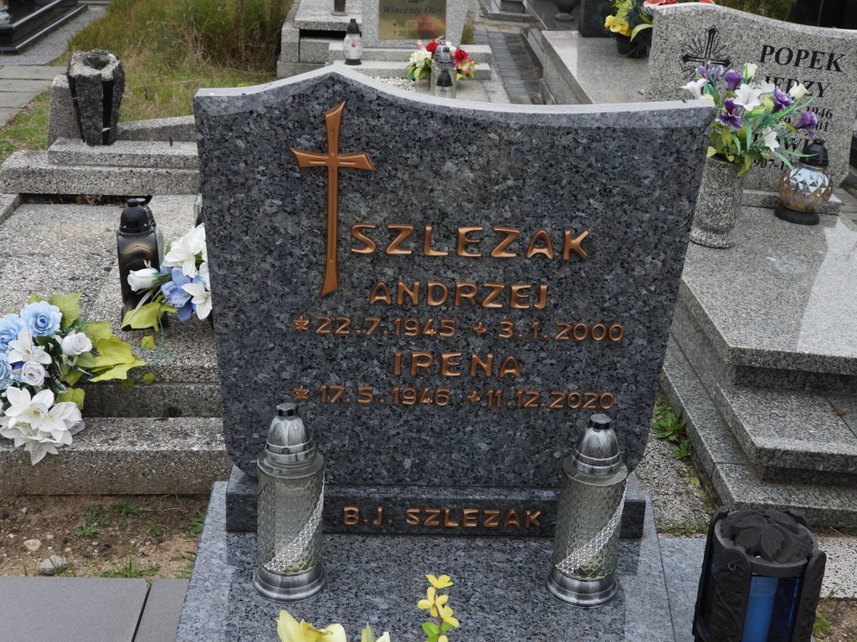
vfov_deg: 30.9
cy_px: 321
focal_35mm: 47
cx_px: 428
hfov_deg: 40.4
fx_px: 1164
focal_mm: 8.5
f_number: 3.2
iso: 100
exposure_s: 1/250
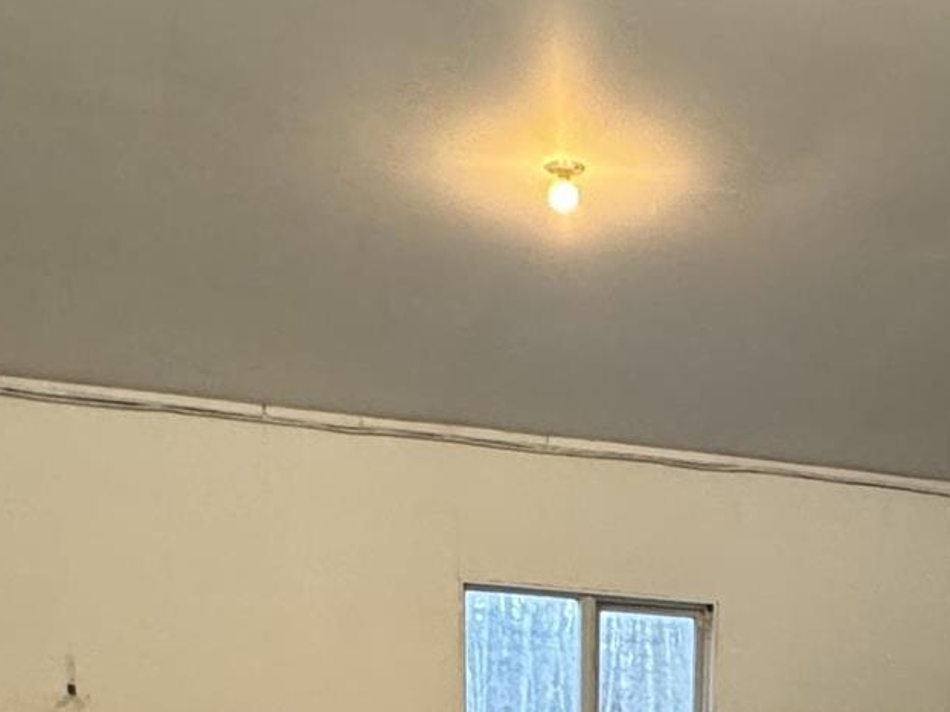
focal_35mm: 69
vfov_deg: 17.0
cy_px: 1337
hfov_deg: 27.2
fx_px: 1893
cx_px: 859
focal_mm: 2.22
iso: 320
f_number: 2.2
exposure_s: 1/60
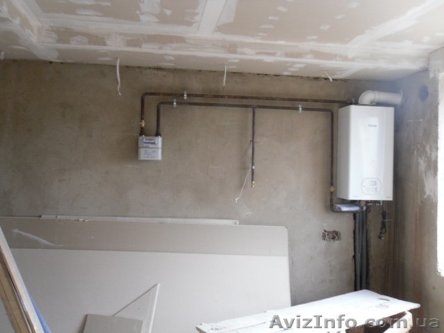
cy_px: 166
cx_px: 222
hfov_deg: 52.6
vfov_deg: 40.7
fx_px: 449
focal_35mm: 35
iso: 200
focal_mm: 6.3
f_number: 3.5
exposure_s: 1/45
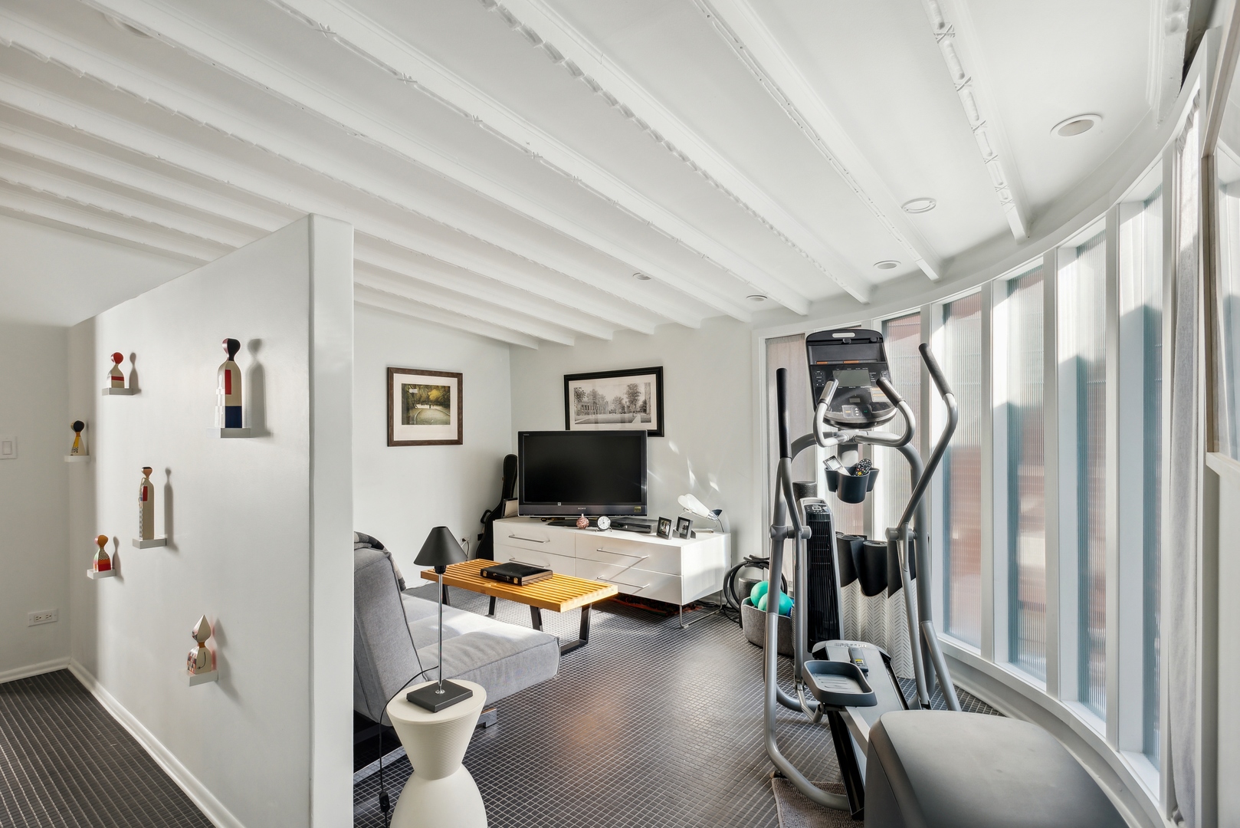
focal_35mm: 17
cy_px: 414
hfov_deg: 93.3
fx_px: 586
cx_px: 620
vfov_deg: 70.5
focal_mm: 17
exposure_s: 1/200
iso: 500
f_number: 8
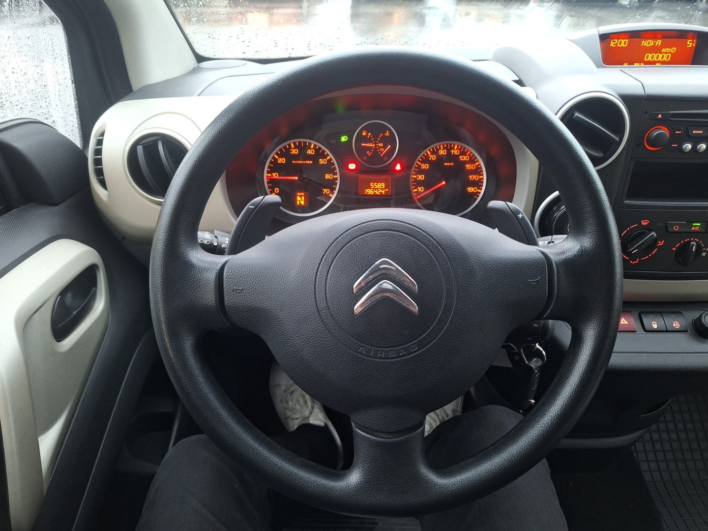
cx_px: 354
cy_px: 266
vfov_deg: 58.9
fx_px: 470
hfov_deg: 73.9
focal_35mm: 23
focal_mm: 5.54
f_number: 1.8
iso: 320
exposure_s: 1/20
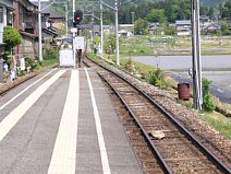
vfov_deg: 21.7
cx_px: 88
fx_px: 440
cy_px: 16
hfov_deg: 29.3
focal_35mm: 66
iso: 80
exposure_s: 1/200
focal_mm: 7.4
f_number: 5.6
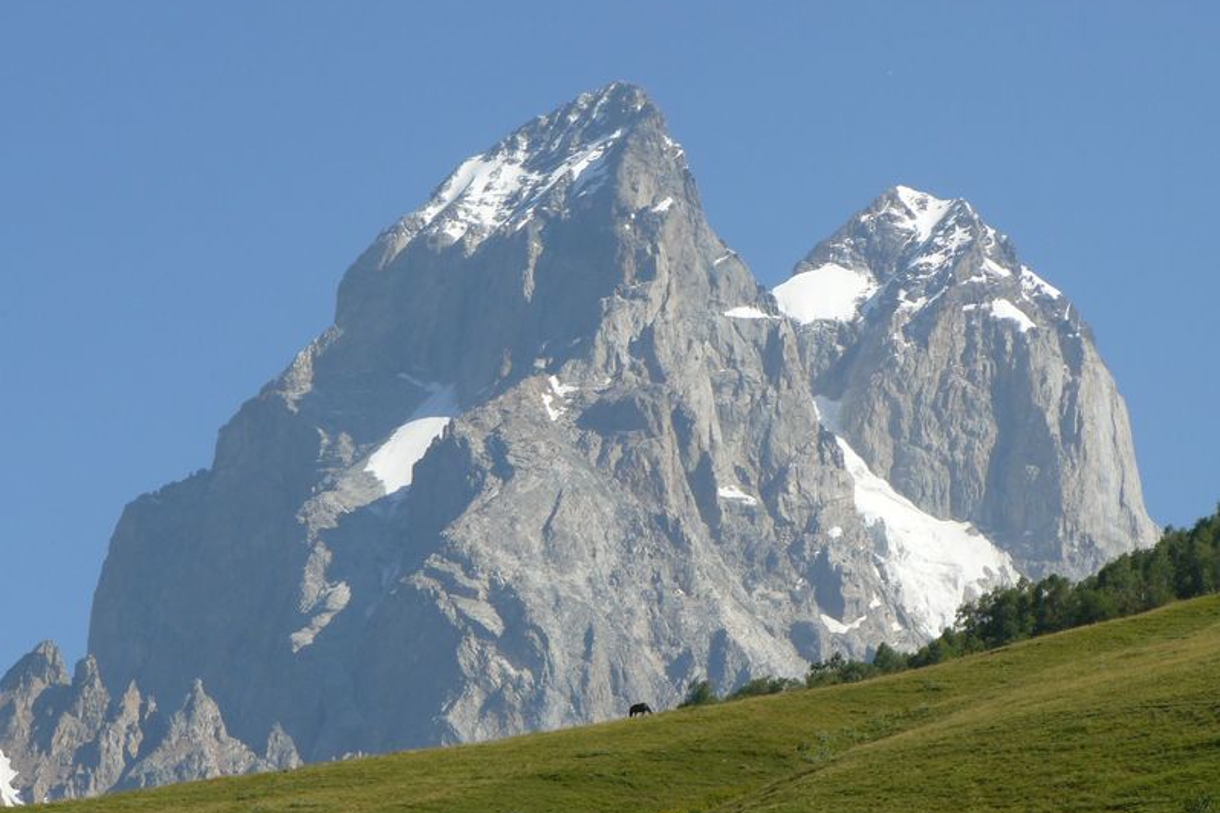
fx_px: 6574
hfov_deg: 10.6
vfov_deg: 7.1
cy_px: 413
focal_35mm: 194
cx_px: 610
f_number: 5.6
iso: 100
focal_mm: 31
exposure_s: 1/400
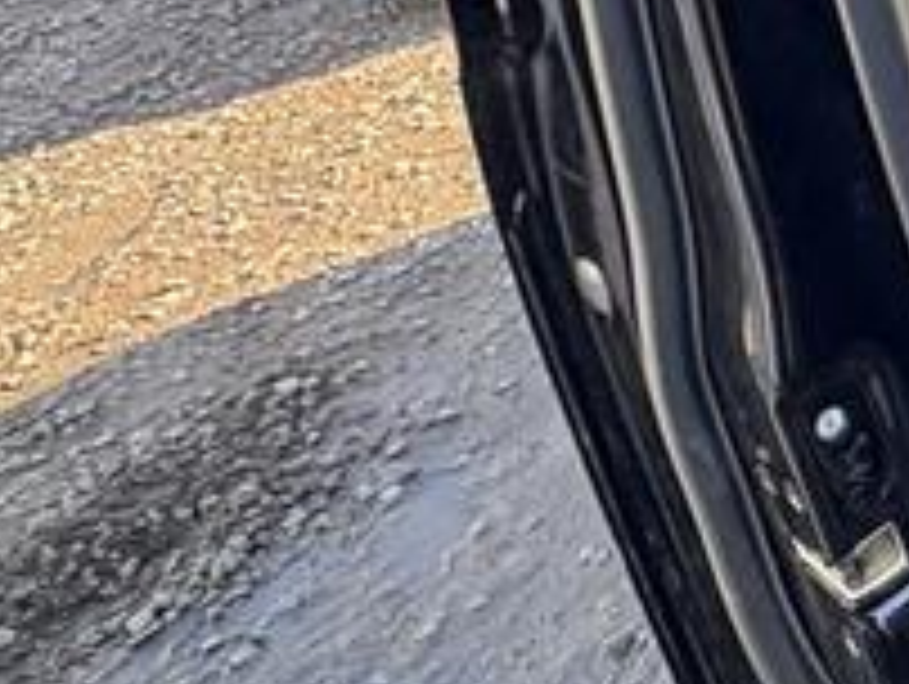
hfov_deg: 24.4
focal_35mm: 62
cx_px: 1359
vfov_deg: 20.1
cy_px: -364
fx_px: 1630
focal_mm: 2.22
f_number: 2.2
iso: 125
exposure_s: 1/99
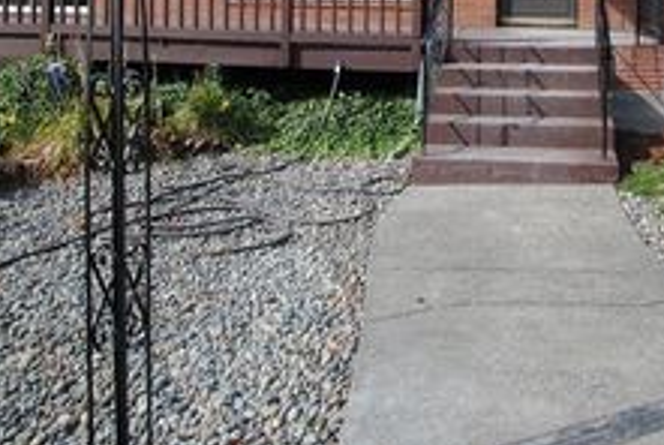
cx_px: 502
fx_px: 628
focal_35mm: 34
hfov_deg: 53.1
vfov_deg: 34.7
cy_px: -20
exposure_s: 1/200
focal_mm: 10
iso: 100
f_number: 7.1
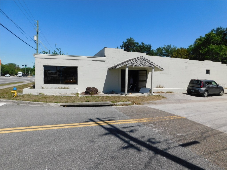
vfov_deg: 58.9
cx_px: 114
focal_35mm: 23
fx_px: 151
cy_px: 85
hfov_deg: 73.9
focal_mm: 4
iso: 125
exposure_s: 1/640
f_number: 6
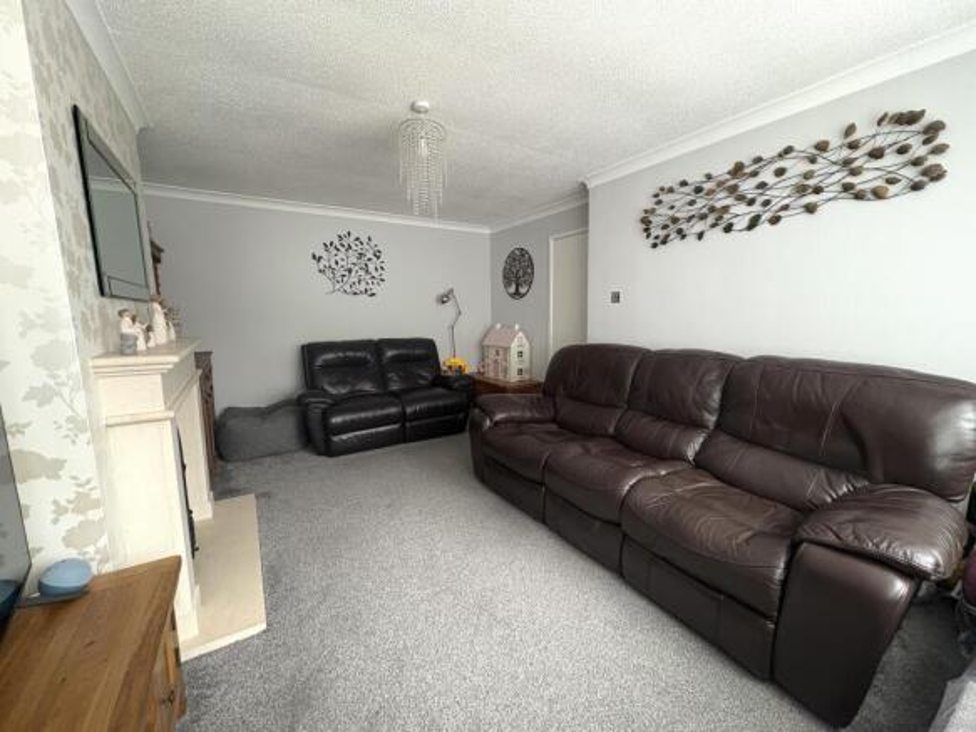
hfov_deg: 102.1
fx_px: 395
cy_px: 366
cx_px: 488
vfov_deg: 85.7
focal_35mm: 14
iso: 250
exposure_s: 1/60
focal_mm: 2.22
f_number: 2.2
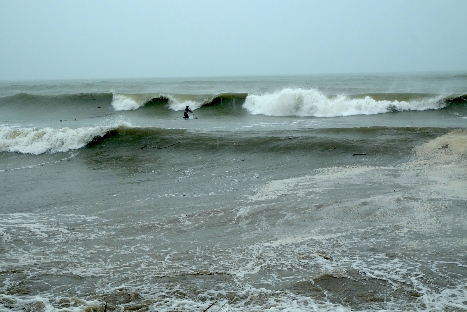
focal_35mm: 56
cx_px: 234
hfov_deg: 35.6
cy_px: 156
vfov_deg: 24.2
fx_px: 726
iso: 400
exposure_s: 1/250
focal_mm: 37.4
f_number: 9
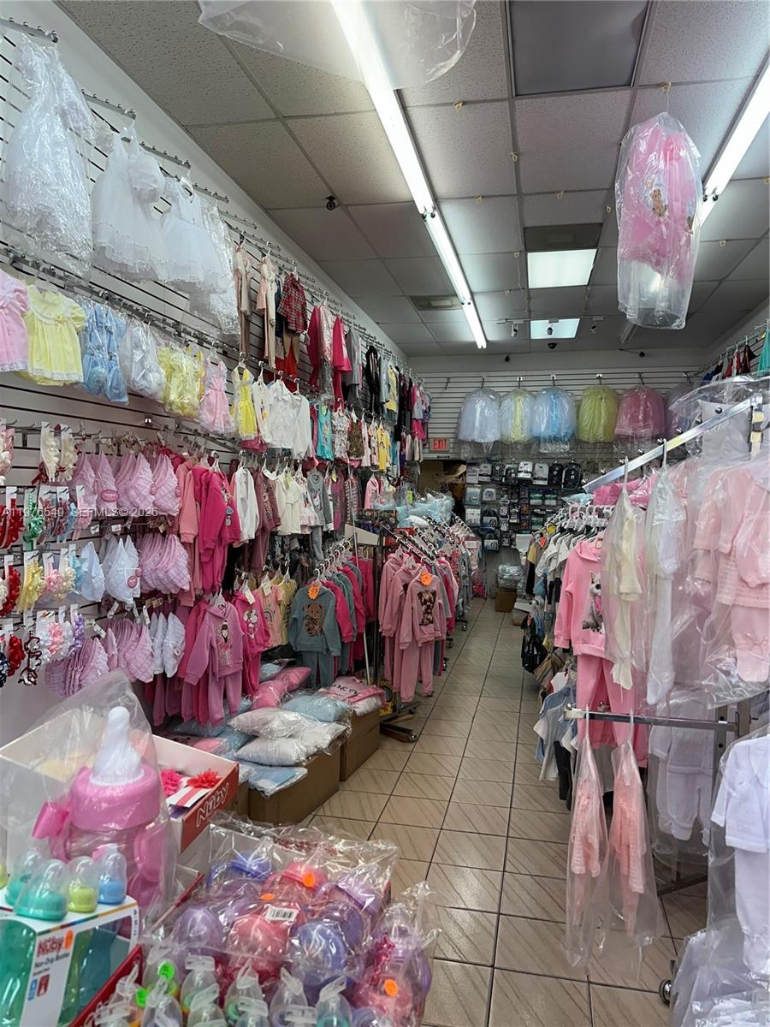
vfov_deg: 71.6
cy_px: 514
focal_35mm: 24
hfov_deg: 56.8
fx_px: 712
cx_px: 385
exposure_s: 1/160
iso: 100
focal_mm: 6.86
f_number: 1.78
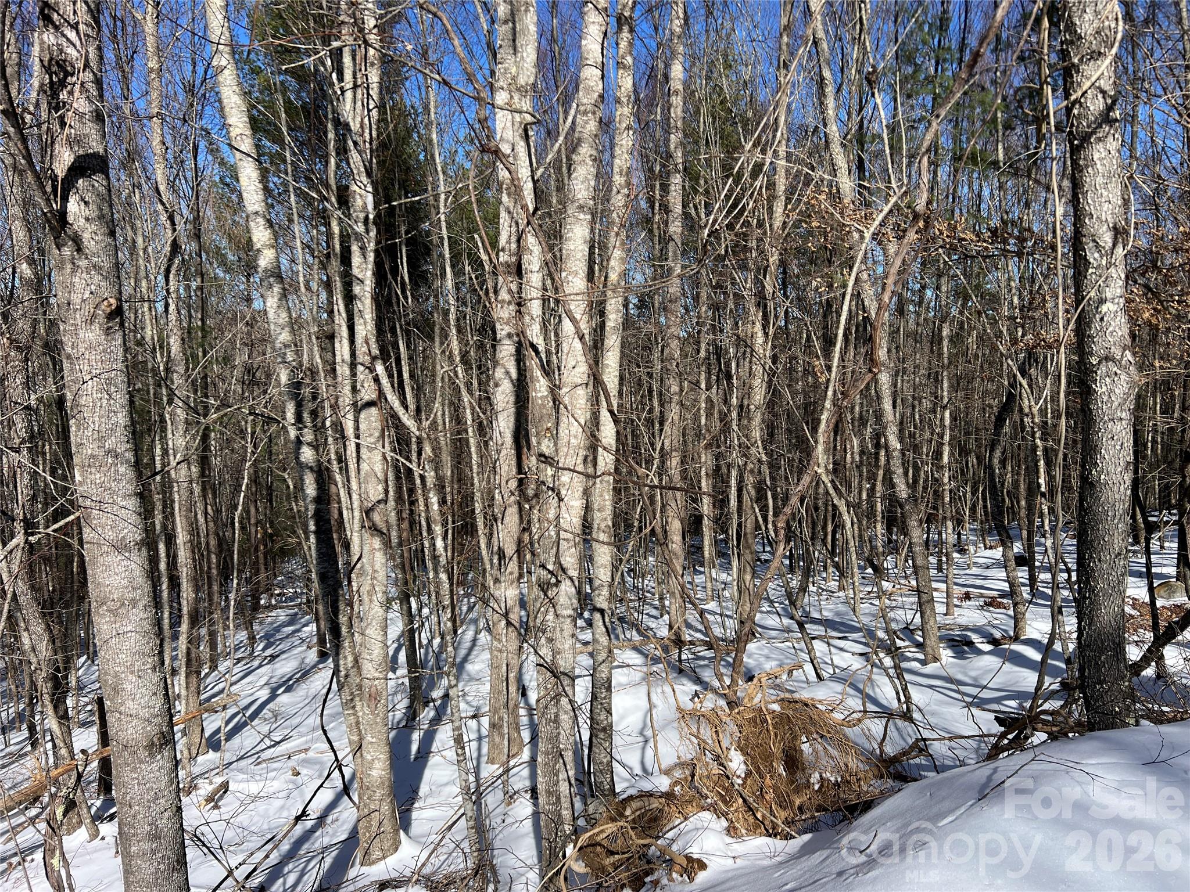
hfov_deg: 67.3
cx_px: 595
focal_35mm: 26
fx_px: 894
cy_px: 446
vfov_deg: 53.1
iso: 50
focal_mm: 5.7
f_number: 1.5
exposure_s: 1/3704
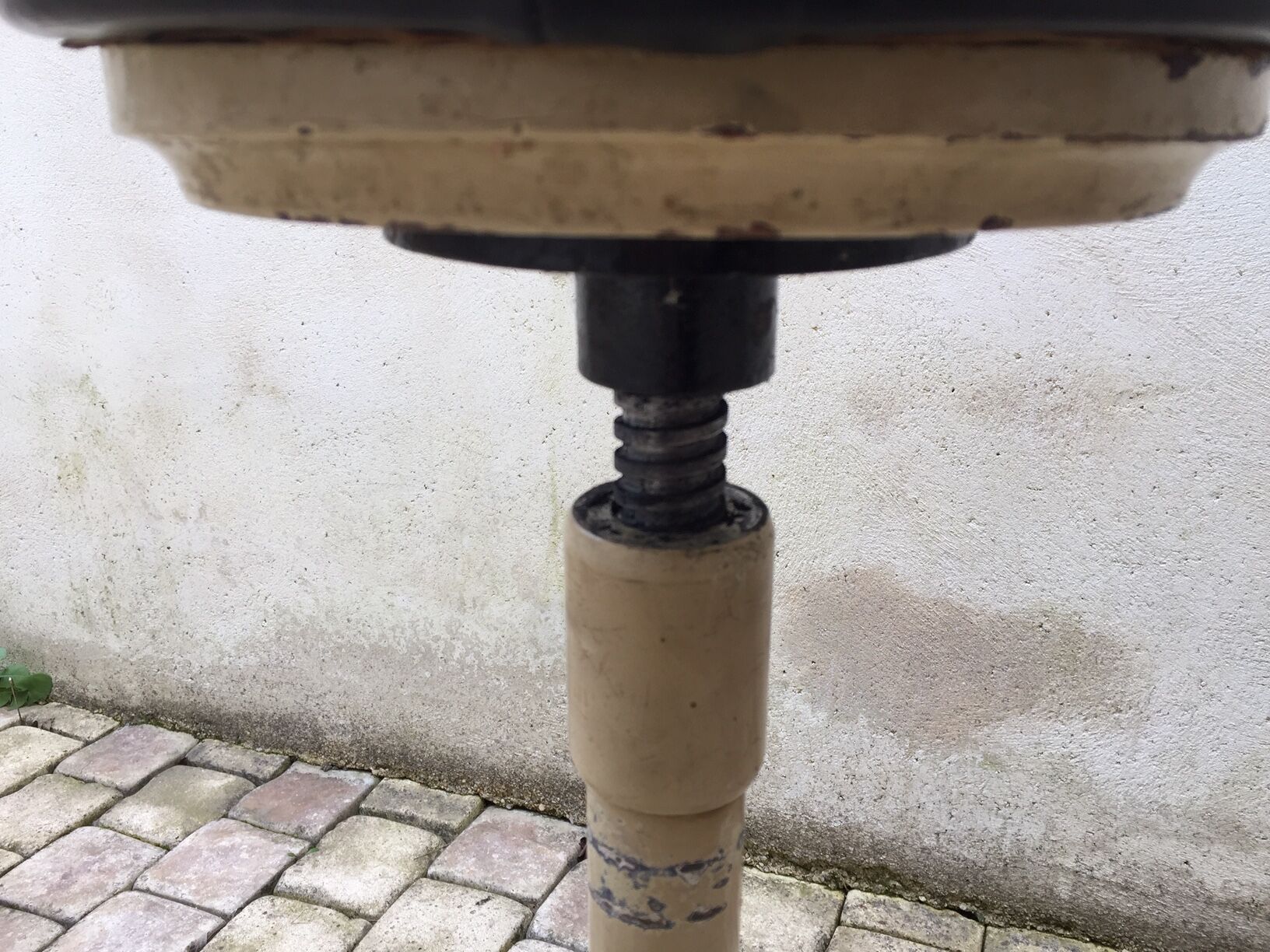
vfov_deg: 48.2
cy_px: 476
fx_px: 1064
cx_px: 635
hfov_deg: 61.7
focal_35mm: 29
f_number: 2.2
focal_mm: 4.15
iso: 32
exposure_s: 1/100
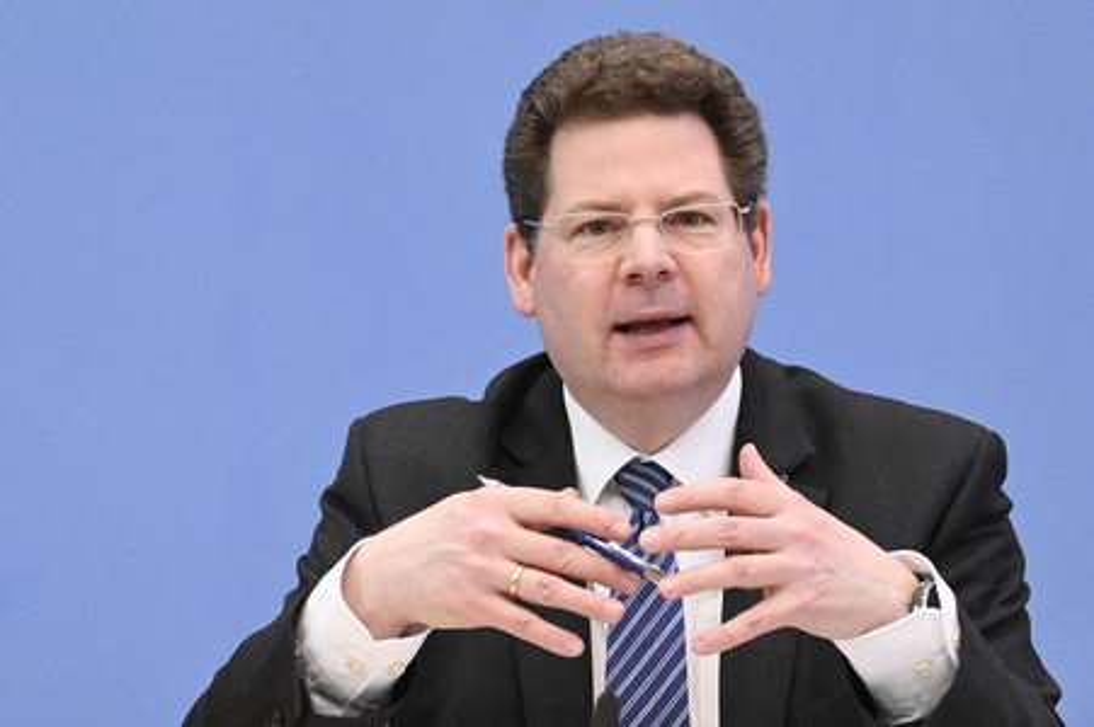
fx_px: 3644
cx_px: 547
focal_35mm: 120
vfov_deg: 11.4
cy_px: 364
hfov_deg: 17.1
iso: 4000
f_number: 5.6
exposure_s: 1/640
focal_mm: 120
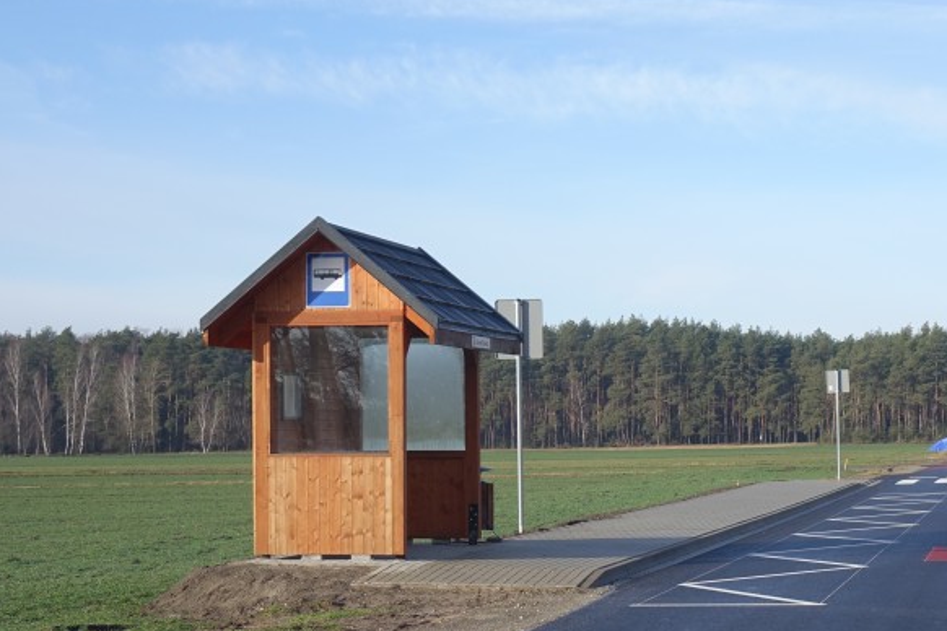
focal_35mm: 88
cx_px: 791
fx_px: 2315
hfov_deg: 22.7
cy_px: 471
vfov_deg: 15.5
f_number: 4
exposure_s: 1/500
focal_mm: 18.21
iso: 125
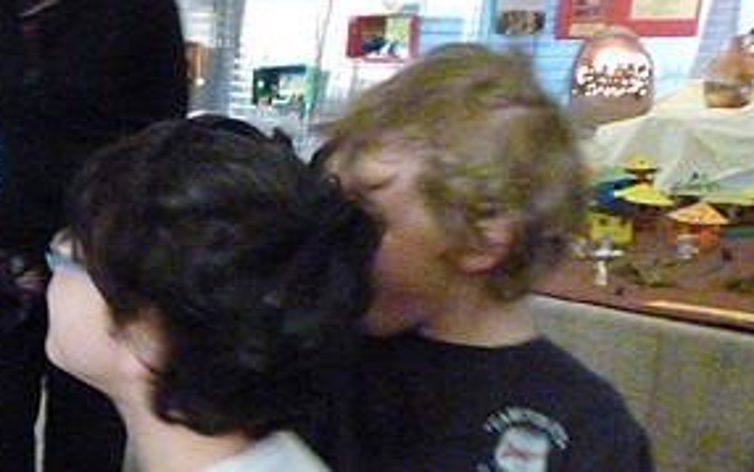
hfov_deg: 23.9
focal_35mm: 74
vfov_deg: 17.2
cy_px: 488
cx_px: -272
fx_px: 1521
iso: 1000
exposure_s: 1/8
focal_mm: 4.5
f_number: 3.1
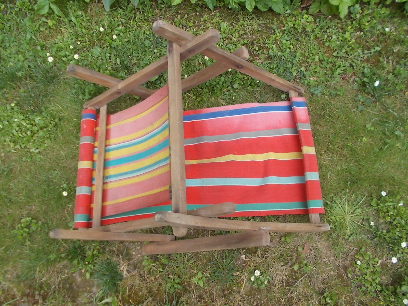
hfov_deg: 67.3
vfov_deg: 53.1
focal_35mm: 26
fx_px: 306
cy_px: 153
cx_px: 204
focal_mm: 4.6
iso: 80
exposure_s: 1/100
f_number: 3.2
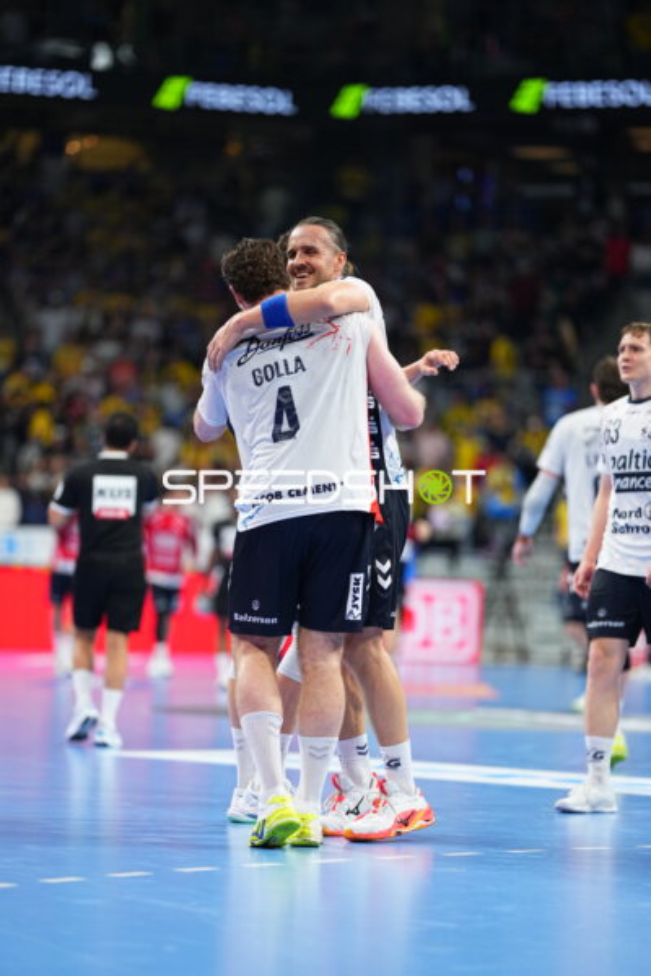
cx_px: 326
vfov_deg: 15.2
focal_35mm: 135
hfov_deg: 10.2
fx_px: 3662
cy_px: 488
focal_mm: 135
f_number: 1.8
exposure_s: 1/1600
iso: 1000
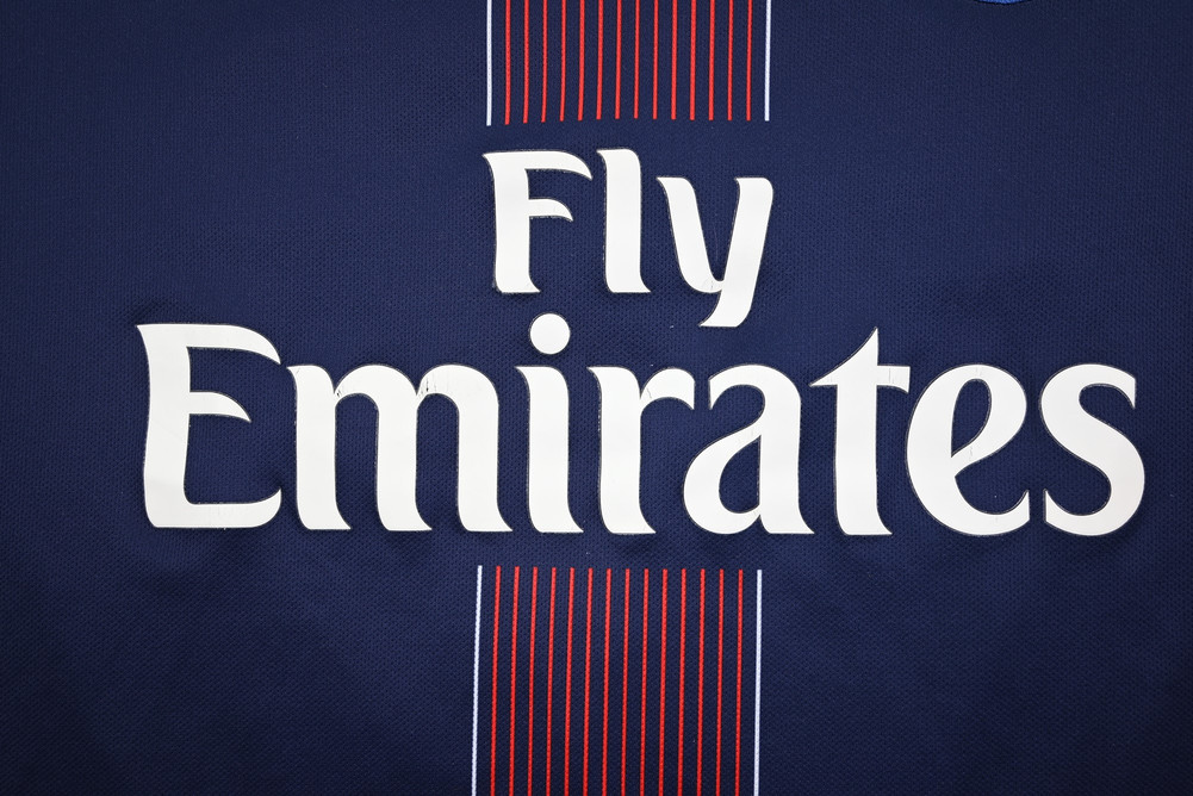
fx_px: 961
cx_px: 596
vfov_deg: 45.0
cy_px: 398
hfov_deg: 63.6
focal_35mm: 29
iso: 200
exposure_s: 1/100
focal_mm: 29
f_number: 4.5
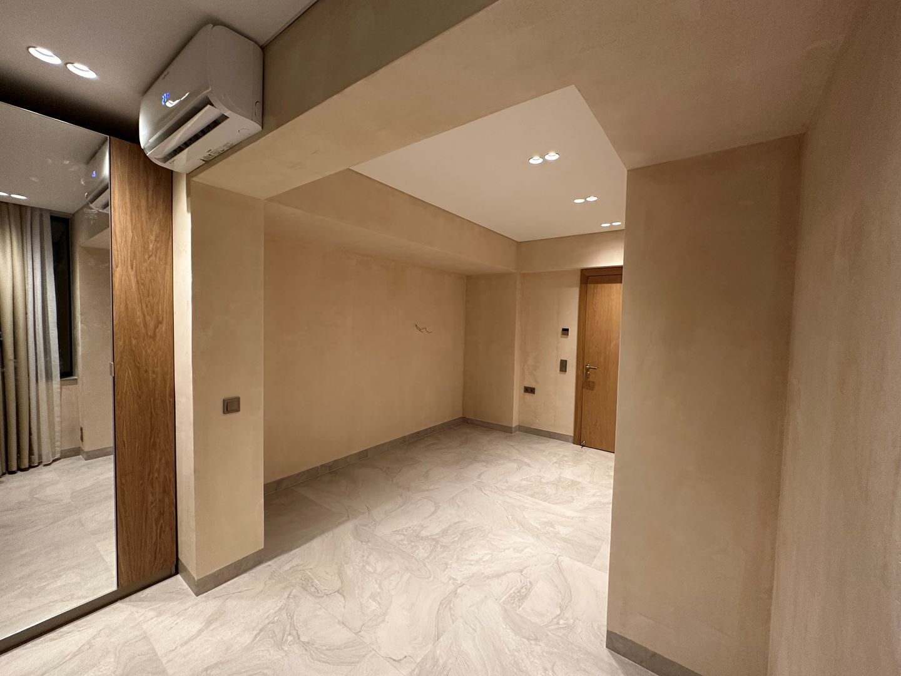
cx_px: 450
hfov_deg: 102.1
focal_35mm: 14
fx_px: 364
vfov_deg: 85.7
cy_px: 338
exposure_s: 1/50
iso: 200
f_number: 2.2
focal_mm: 2.22
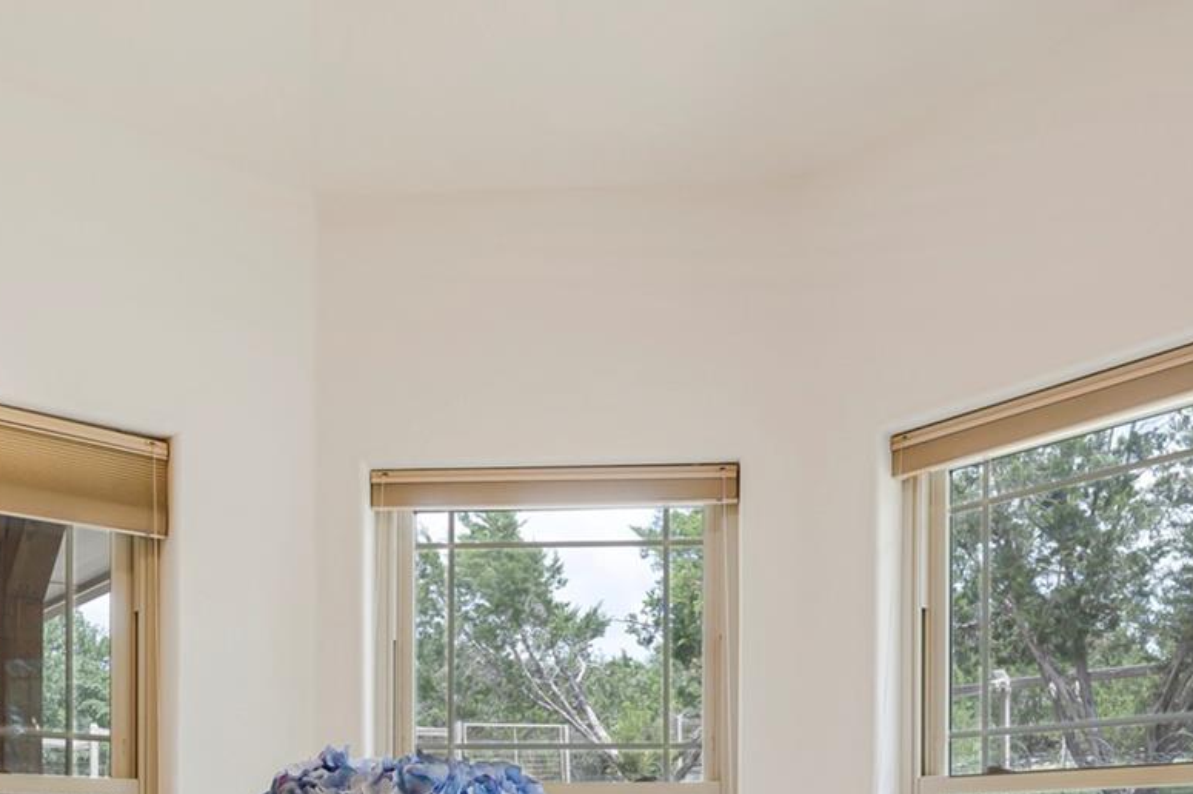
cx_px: 593
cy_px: 840
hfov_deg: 51.9
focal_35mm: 37
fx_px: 1226
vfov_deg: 32.3
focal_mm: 14
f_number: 11
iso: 250
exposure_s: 1/10
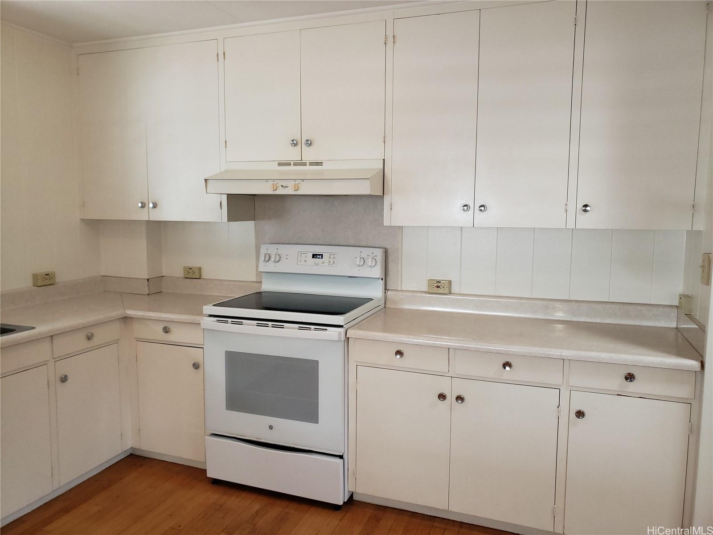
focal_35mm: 26
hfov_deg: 67.3
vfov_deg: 53.1
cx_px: 356
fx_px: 536
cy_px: 268
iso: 125
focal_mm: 4.3
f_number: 2.4
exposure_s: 1/60
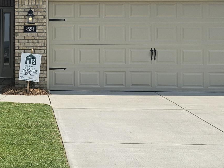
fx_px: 518
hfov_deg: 23.5
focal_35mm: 80
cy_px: 17
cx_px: 5
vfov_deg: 18.1
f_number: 1.7
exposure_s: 1/1410
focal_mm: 6.3
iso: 10
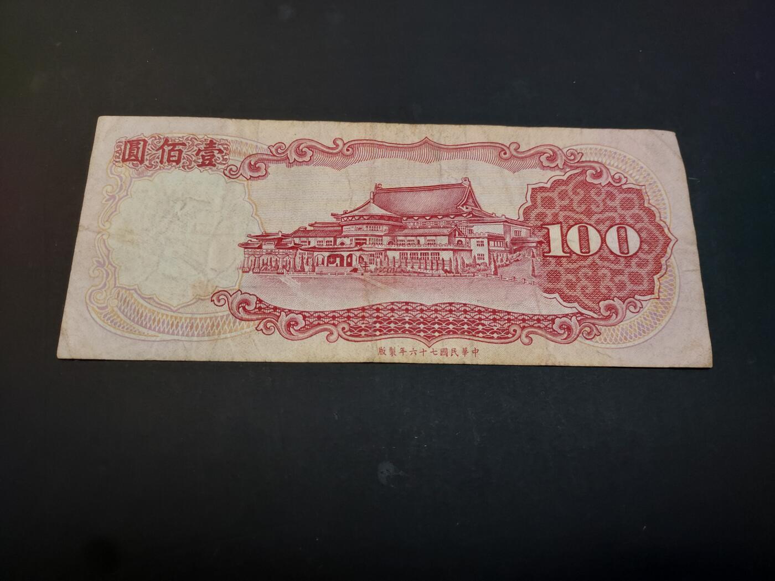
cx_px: 388
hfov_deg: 71.6
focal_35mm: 24
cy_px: 290
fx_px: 537
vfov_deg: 56.8
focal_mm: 4.6
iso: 100
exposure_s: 1/50
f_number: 1.8
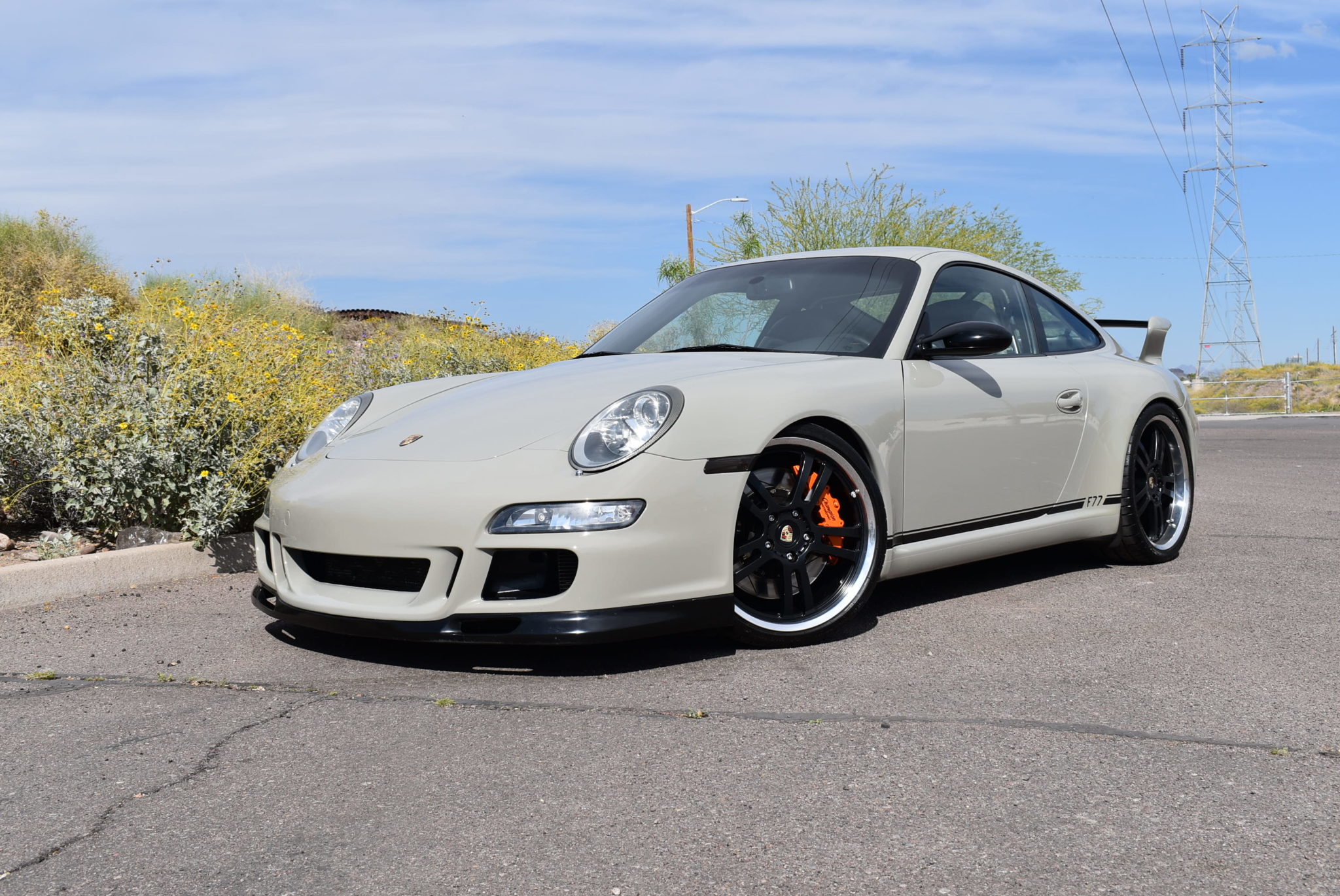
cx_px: 670
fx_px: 1453
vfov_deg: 34.3
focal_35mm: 39
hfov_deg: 49.5
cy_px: 448
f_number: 10
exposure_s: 1/400
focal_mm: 26
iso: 100
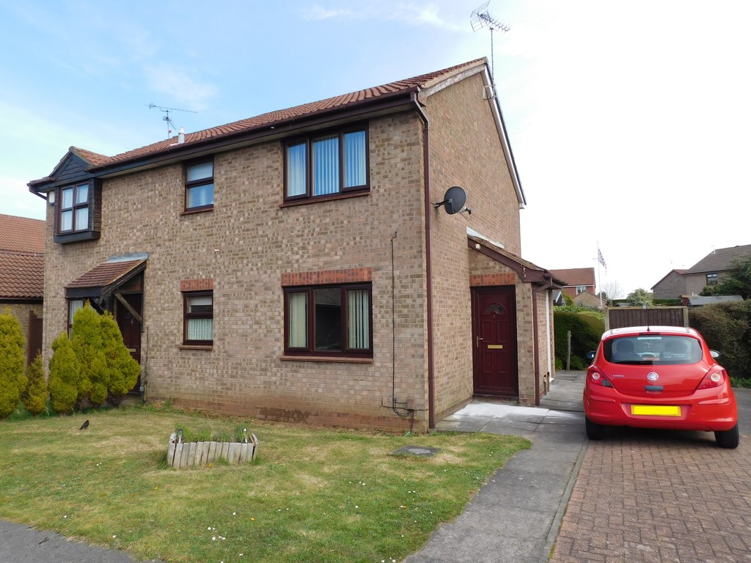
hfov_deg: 73.9
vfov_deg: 58.9
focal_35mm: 23
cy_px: 282
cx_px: 376
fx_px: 499
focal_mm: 4
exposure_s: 1/640
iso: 125
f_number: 3
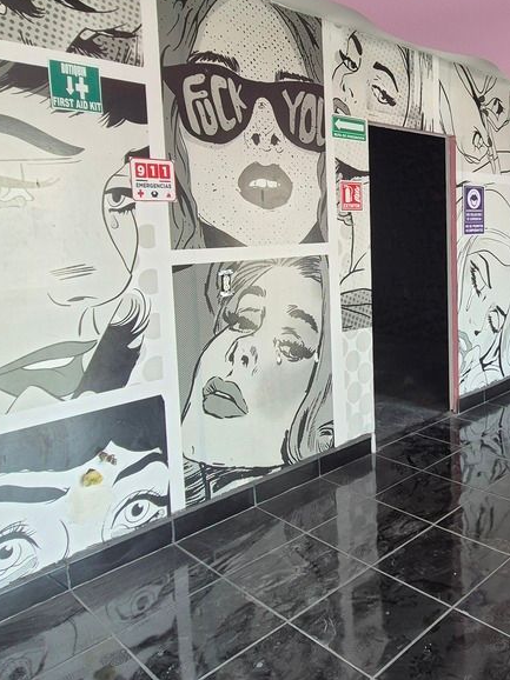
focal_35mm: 27
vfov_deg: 64.8
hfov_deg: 47.8
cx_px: 425
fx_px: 531
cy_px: 276
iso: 50
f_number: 2.2
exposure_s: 1/60
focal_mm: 2.2
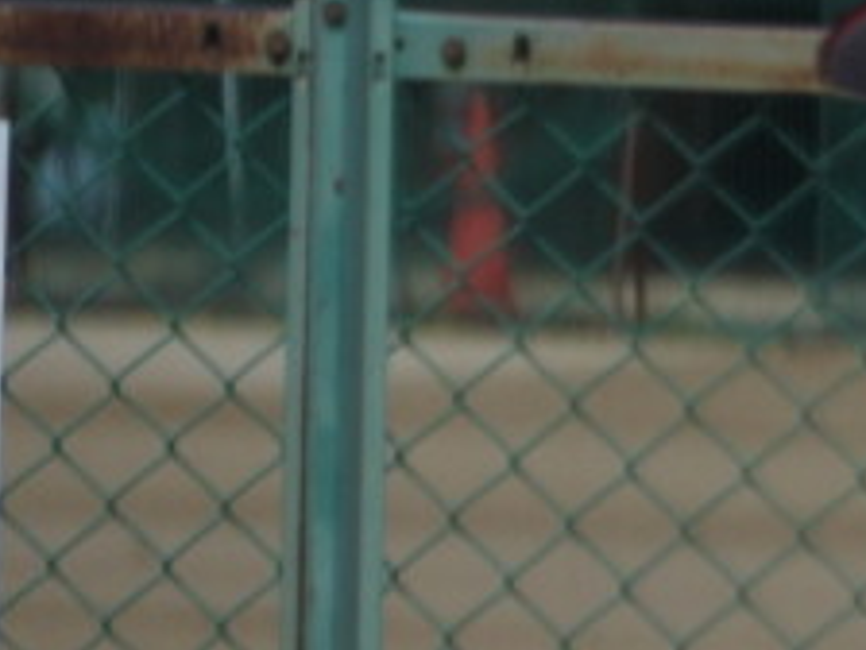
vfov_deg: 0.8
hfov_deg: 1.1
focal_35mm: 1876
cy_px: 224
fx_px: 46933
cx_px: 1148
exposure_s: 1/800
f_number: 5.6
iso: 100
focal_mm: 125.4
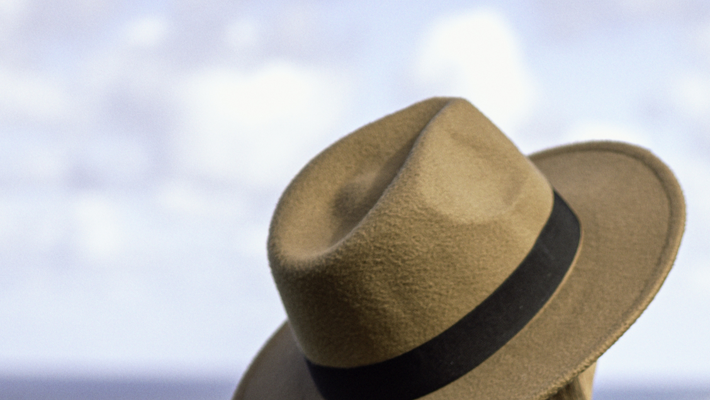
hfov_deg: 16.1
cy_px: 656
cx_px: 768
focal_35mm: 130
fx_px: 2448
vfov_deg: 9.0
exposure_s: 1/1250
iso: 100
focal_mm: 35
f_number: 1.8
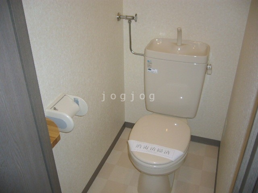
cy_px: 96
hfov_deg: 52.6
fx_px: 261
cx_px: 129
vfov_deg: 40.7
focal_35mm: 35
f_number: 2.8
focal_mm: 5.8
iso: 80
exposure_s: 1/60
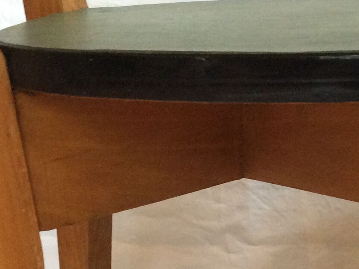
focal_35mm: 86
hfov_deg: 22.5
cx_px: 287
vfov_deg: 16.7
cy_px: 282
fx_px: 892
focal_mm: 3.3
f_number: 2.4
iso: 160
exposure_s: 1/25
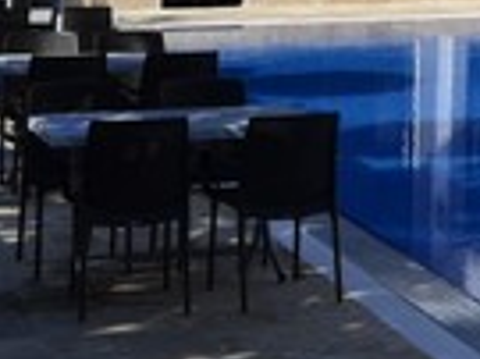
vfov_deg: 10.3
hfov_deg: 12.7
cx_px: 971
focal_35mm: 136
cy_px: -267
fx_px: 1884
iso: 100
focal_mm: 18
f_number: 11
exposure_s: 1/180
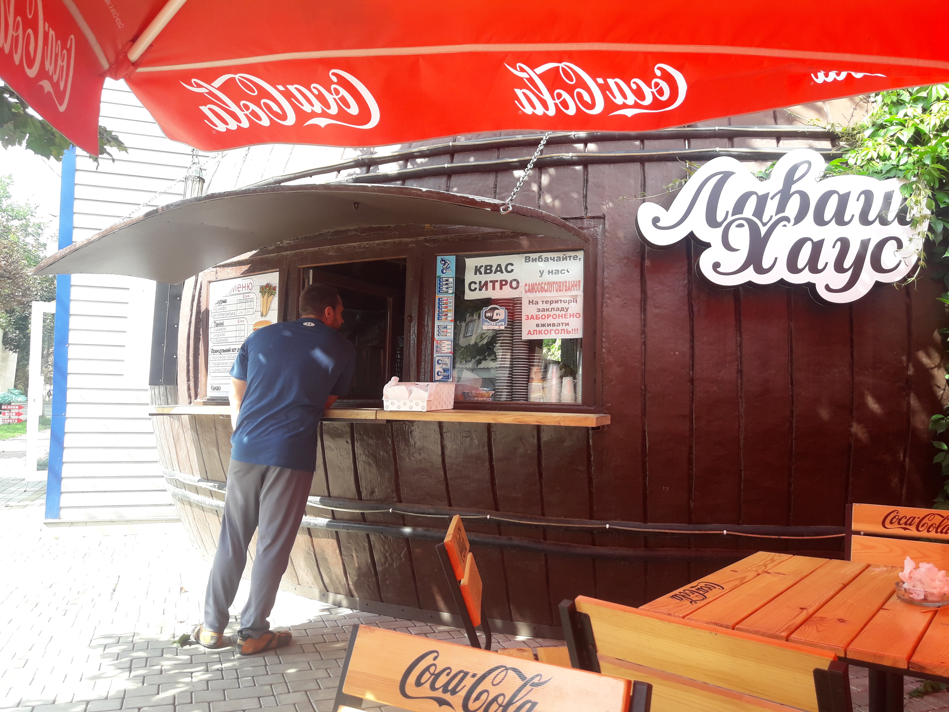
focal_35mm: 28
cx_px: 474
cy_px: 356
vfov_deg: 49.7
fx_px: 768
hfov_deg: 63.4
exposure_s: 1/203
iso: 40
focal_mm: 3.7
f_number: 1.9
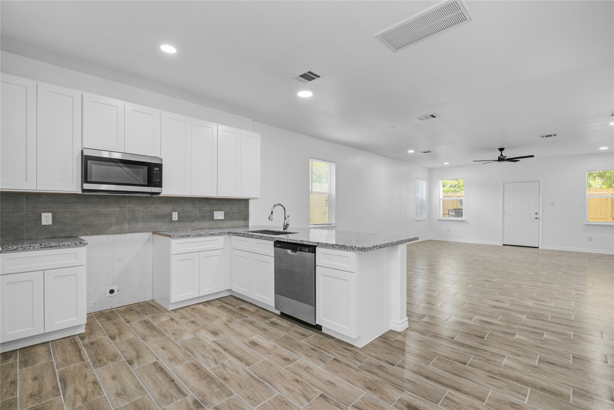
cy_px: 205
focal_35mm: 16
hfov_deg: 96.7
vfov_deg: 73.8
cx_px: 307
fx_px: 273
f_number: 8
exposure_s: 1/4
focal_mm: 16
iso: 160
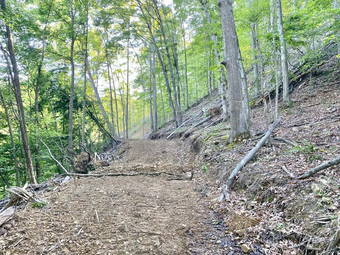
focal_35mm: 26
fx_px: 255
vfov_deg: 53.1
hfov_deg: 67.3
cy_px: 128
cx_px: 170
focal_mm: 4.25
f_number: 1.8
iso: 100
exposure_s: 1/122
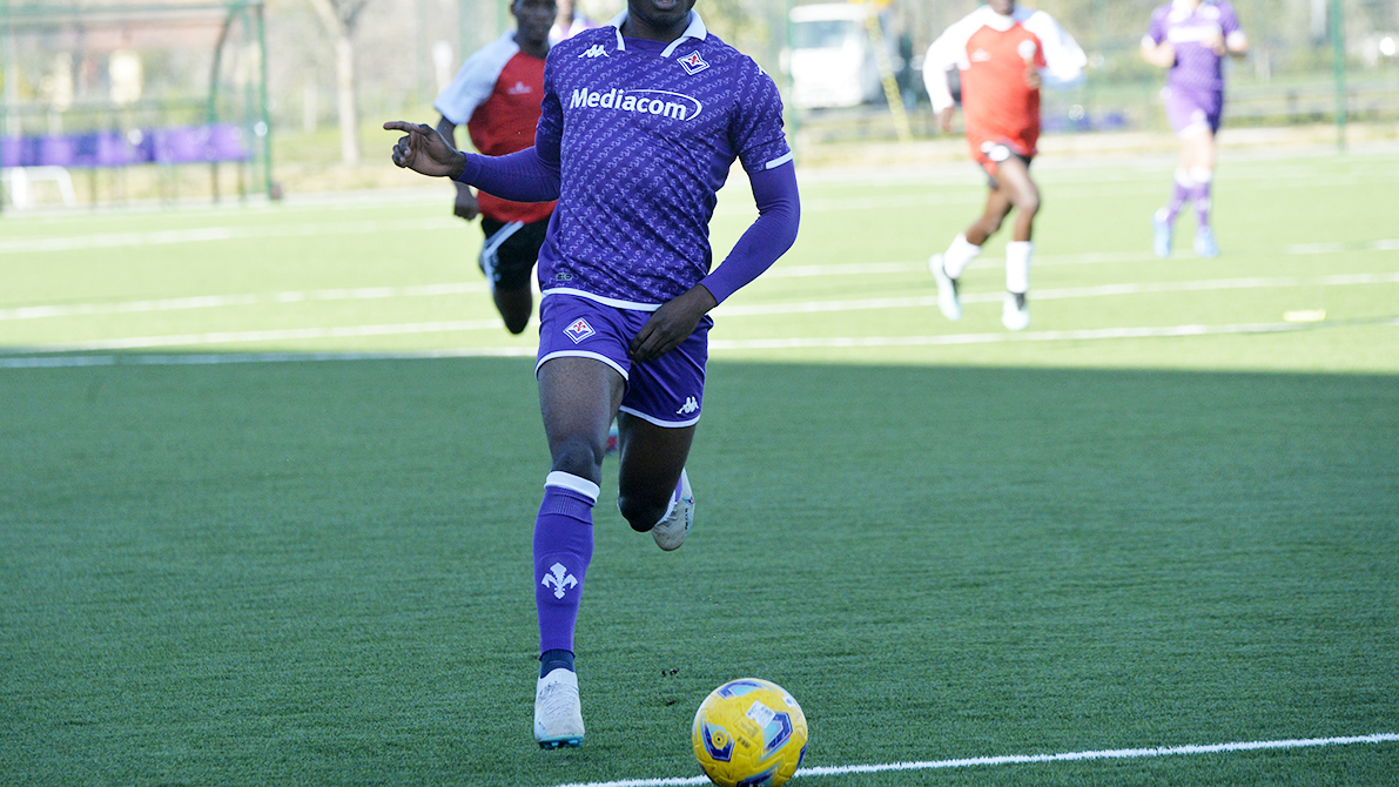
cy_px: 347
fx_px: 11352
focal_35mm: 306
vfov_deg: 4.0
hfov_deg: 7.1
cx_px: 699
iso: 1250
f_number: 9
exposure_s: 1/1250
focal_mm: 290
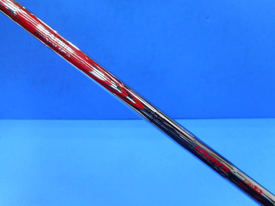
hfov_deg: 69.4
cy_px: 103
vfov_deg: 54.9
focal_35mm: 25
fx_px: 199
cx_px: 138
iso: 125
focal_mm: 4.5
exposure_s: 1/30
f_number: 3.7
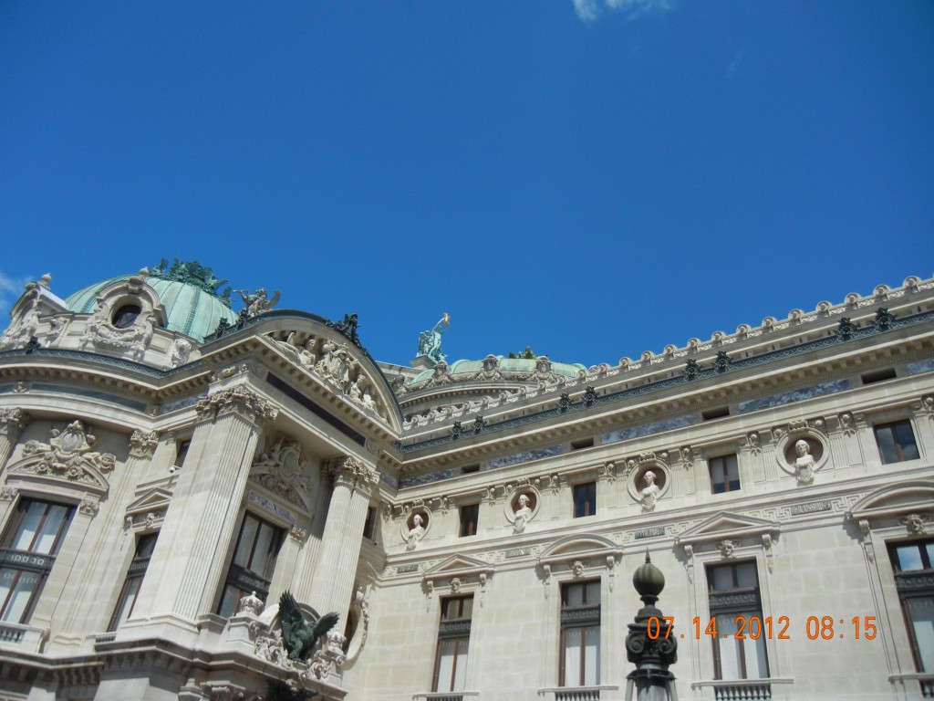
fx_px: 809
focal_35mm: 30
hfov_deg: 60.0
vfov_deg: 46.8
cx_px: 467
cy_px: 350
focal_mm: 5.4
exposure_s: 1/568
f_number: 7
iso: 160
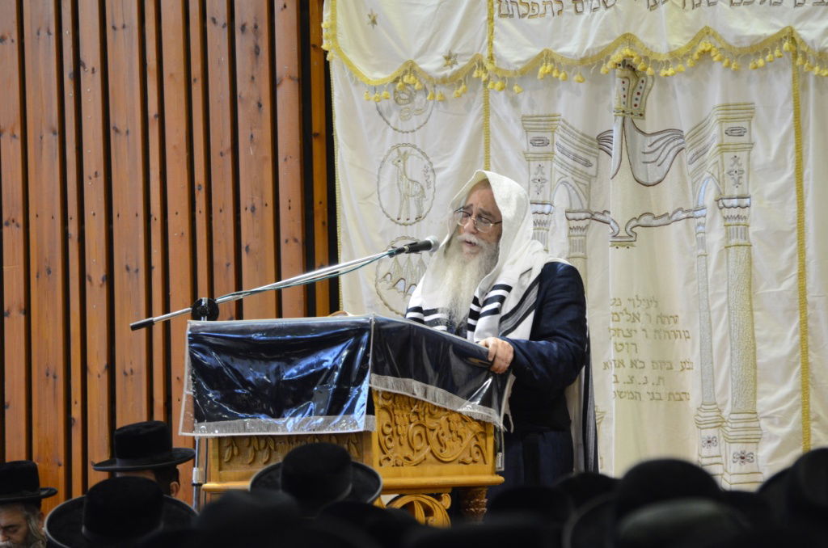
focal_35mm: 232
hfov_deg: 8.9
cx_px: 414
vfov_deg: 5.9
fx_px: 5336
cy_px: 274
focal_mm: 155
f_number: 5.6
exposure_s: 1/30
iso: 1600
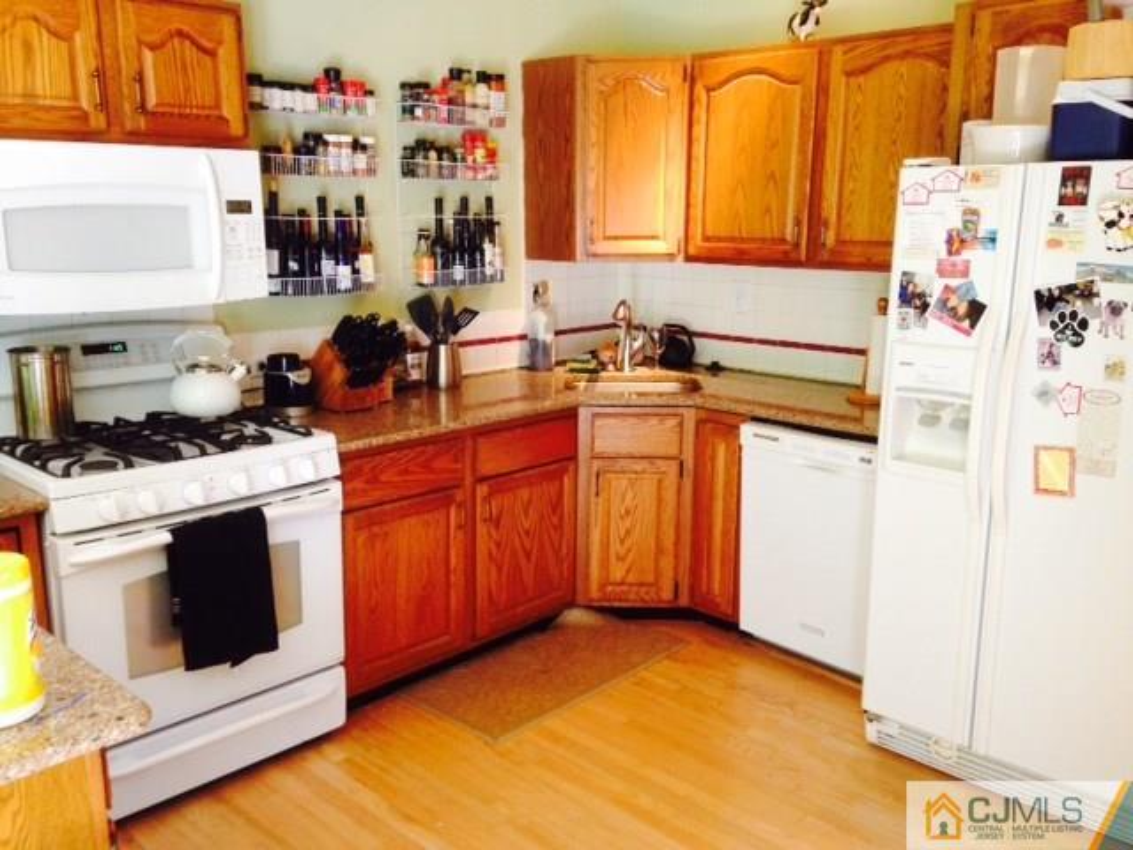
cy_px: 425
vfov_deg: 42.9
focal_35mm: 33
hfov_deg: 55.4
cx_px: 566
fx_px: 1080
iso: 100
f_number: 2.4
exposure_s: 1/20
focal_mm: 4.12
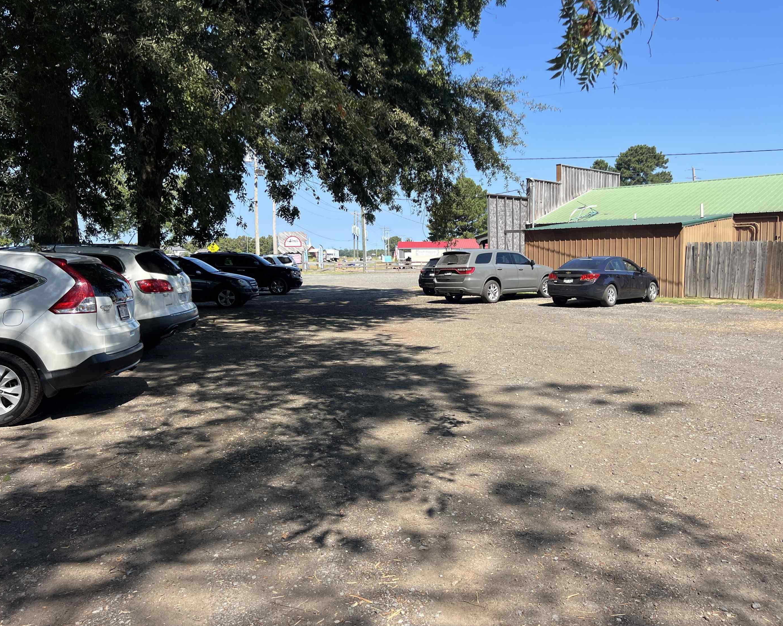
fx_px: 649
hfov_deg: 62.2
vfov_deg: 51.5
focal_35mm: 28
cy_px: 309
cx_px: 412
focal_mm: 5.7
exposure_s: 1/2457
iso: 50
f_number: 1.5
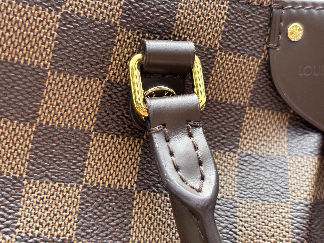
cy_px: 122
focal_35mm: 52
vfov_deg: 28.0
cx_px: 162
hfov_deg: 36.8
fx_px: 487
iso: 32
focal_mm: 5.96
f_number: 1.6
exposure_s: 1/341
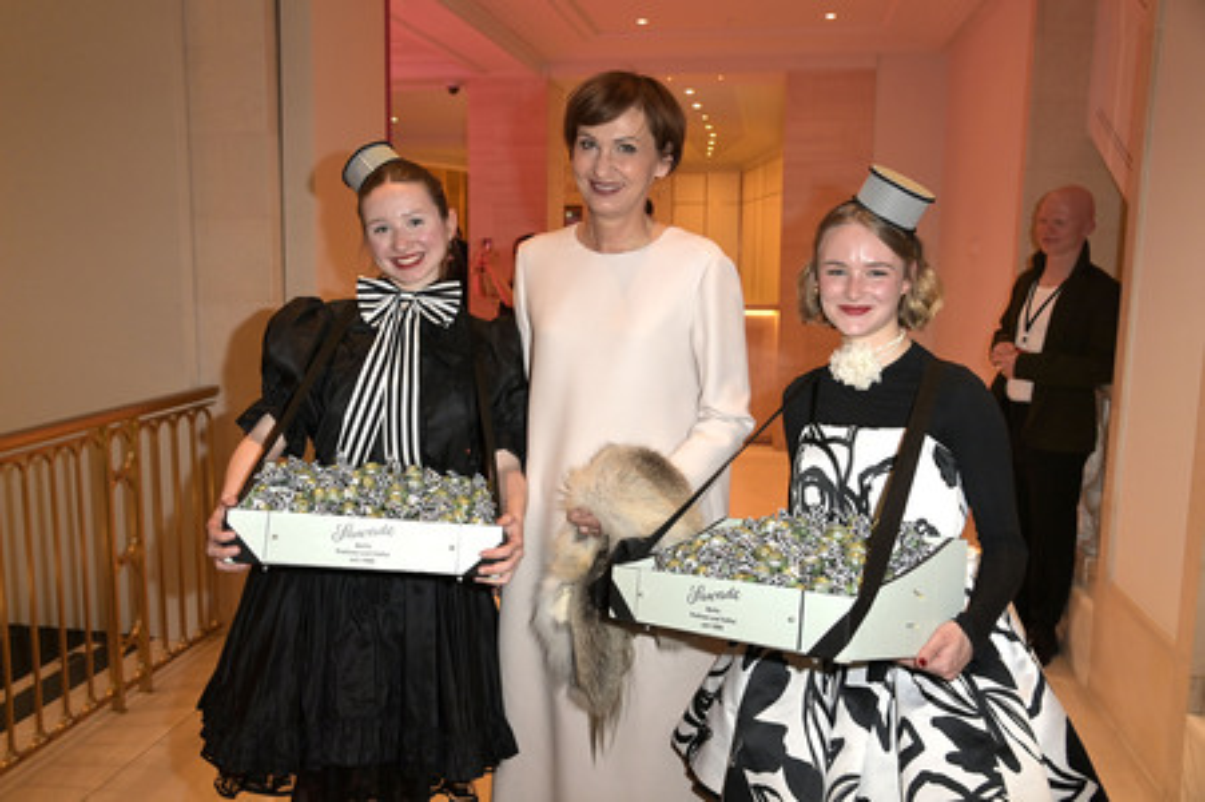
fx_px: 1003
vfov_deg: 43.5
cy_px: 401
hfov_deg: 62.0
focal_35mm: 30
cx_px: 602
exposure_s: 1/60
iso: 2000
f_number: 5
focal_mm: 30
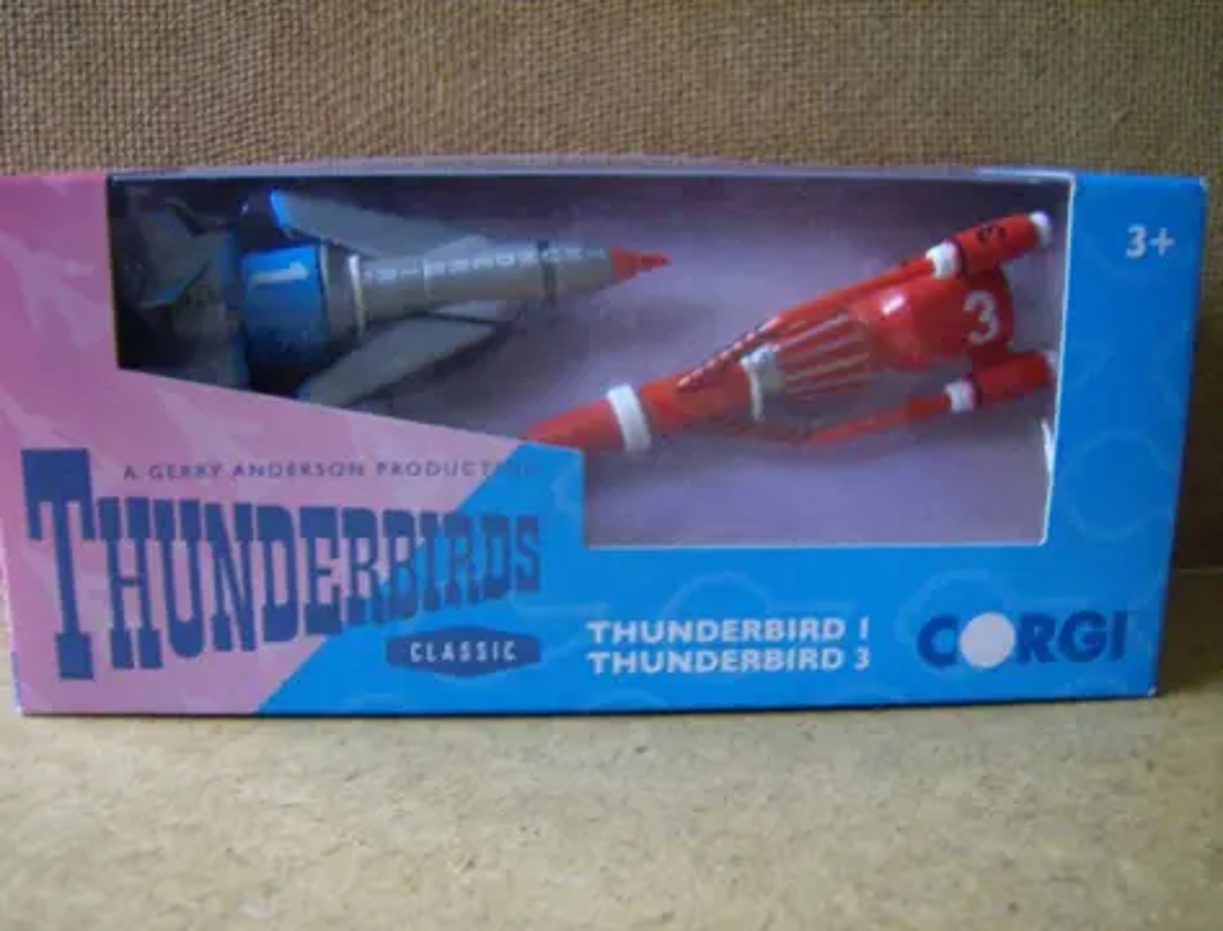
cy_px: 466
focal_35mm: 36
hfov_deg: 51.1
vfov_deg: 40.0
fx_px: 1279
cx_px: 612
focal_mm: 6
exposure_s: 1/4.75
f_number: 2.8
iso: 200
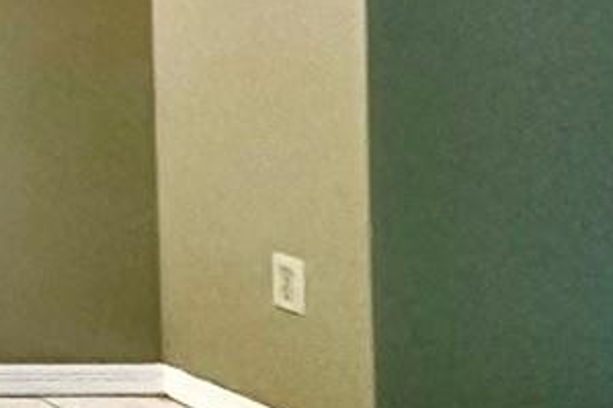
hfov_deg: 13.8
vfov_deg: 16.5
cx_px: -974
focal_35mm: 78
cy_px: -123
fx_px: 1327
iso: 640
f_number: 2.2
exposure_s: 1/60
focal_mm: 2.22
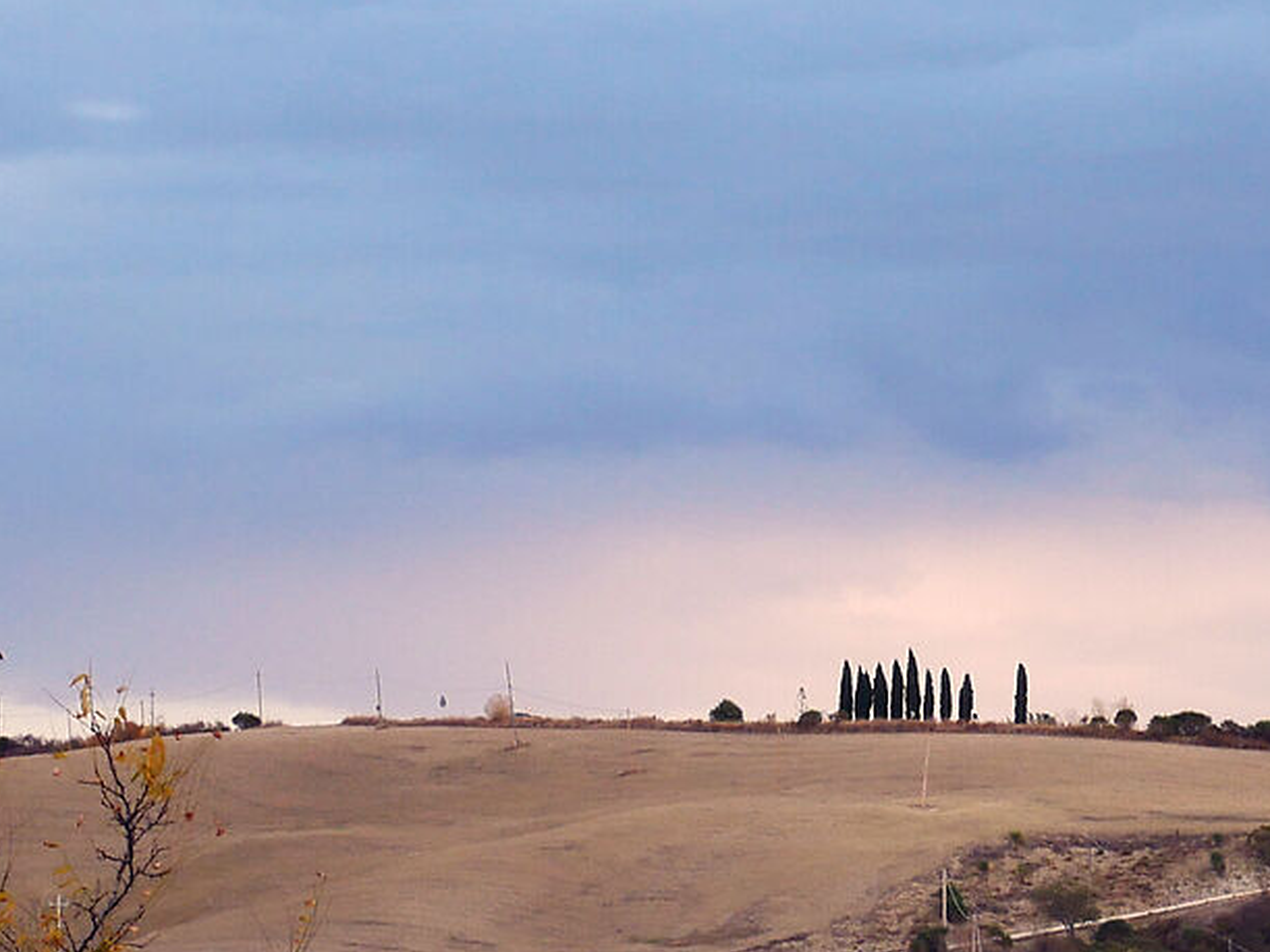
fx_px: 9209
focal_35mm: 251
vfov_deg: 5.9
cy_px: 353
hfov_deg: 7.8
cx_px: 1461
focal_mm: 32
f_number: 5.6
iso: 200
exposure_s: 1/80
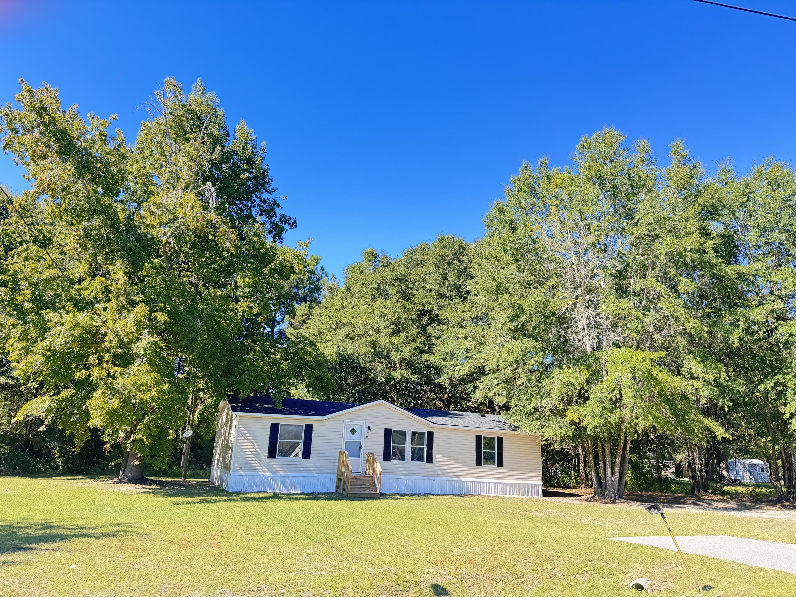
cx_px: 398
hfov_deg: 71.6
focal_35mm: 24
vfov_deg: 56.8
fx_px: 552
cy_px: 298
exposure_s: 1/397
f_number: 1.78
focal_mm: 6.76
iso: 80
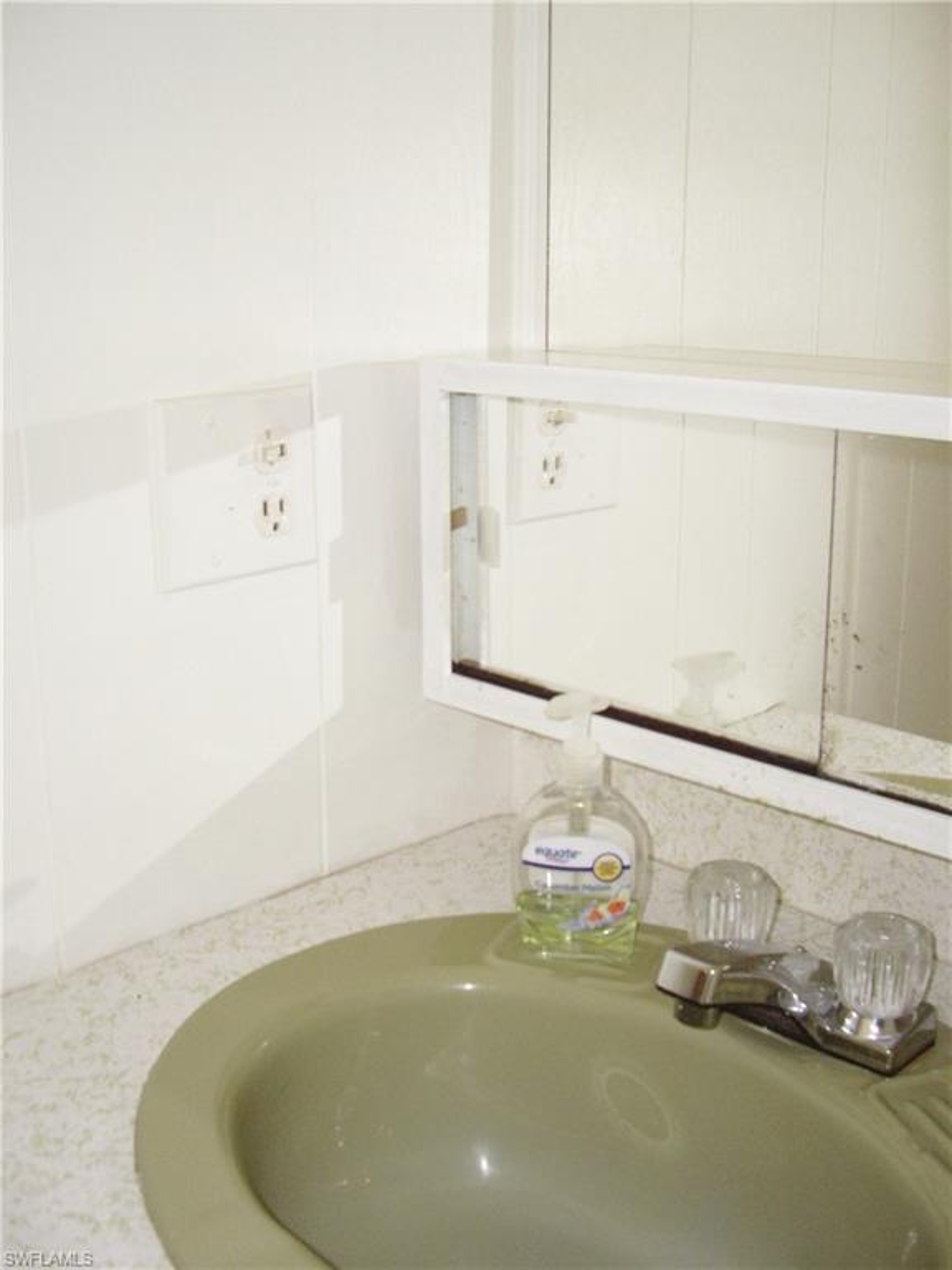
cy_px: 635
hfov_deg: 37.7
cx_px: 476
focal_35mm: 38
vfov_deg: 49.0
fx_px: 1393
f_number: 2.8
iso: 200
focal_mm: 7.9
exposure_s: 1/40
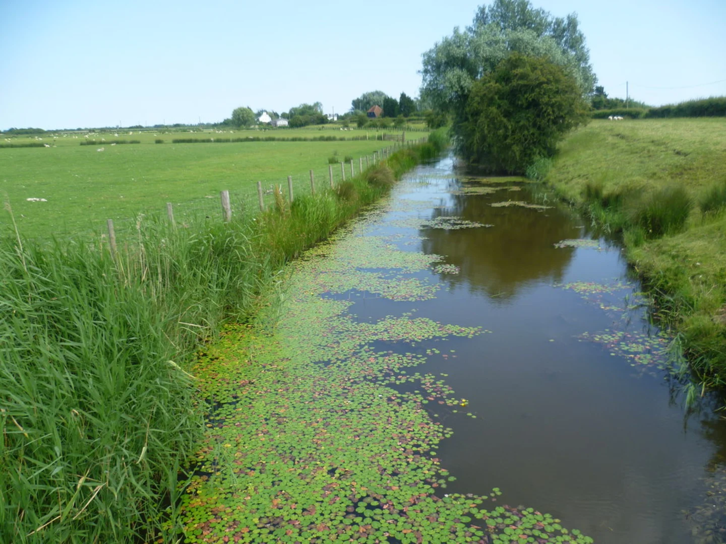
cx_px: 363
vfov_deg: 49.7
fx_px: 587
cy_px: 272
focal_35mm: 28
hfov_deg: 63.4
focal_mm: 5
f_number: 2.8
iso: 80
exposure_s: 1/500
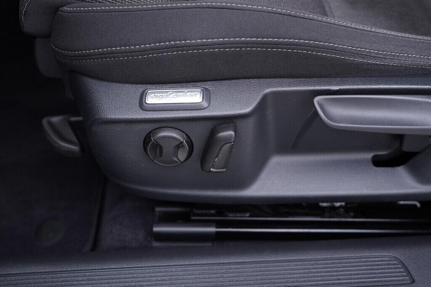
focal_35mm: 36
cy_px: 144
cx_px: 216
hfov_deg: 53.1
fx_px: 431
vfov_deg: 36.9
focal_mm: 24
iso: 200
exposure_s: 1/40
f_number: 2.8
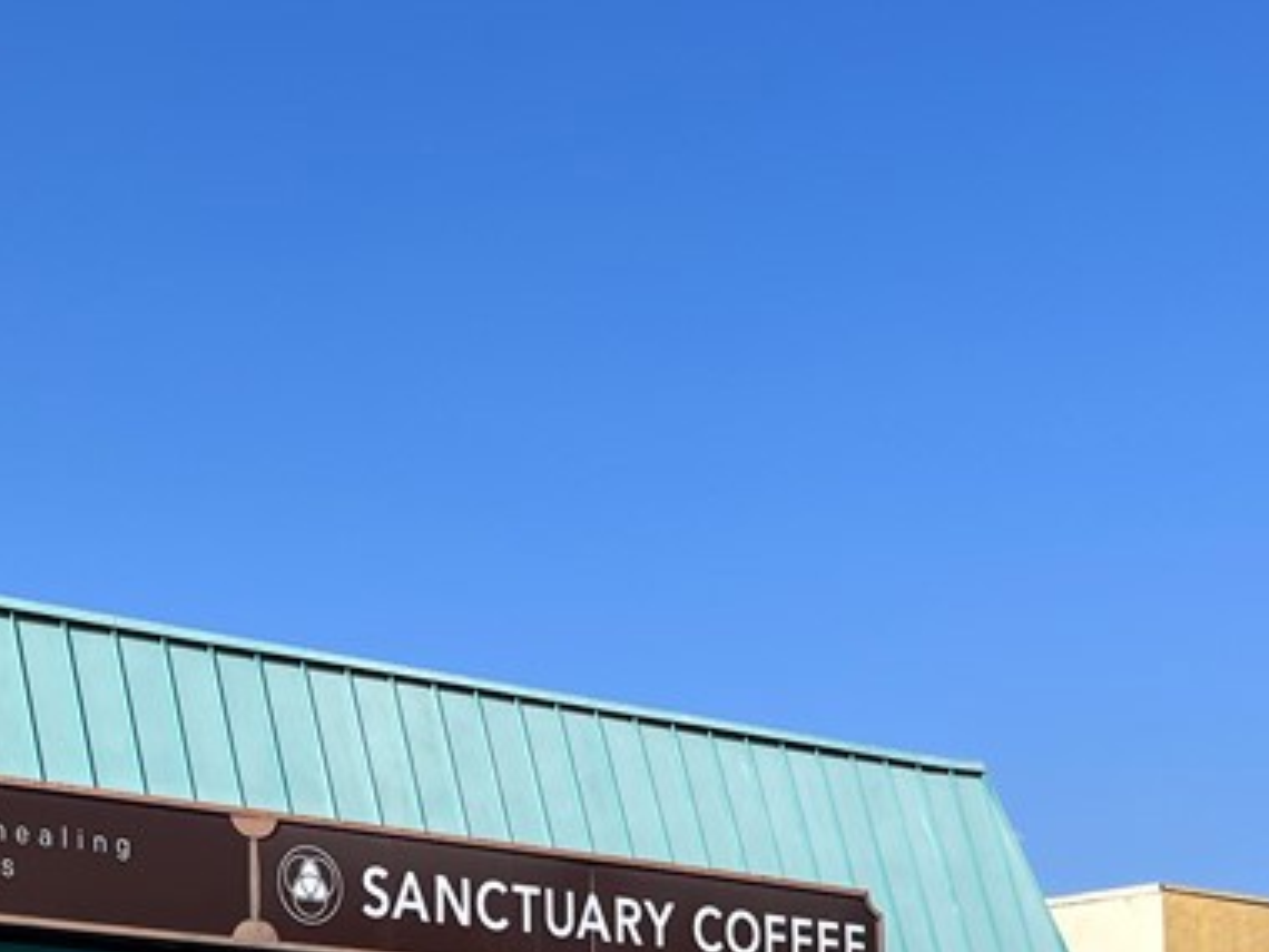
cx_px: 40
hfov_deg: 26.5
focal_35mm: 70
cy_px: 1223
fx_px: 2566
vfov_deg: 19.5
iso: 50
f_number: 1.6
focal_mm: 5.1
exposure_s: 1/3413
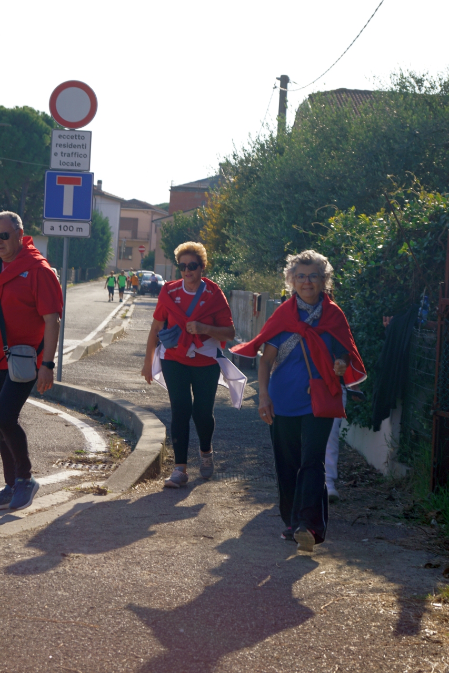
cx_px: 224
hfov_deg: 16.5
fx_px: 1544
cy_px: 336
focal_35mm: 82
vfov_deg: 24.6
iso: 100
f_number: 6.3
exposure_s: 1/250
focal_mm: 55
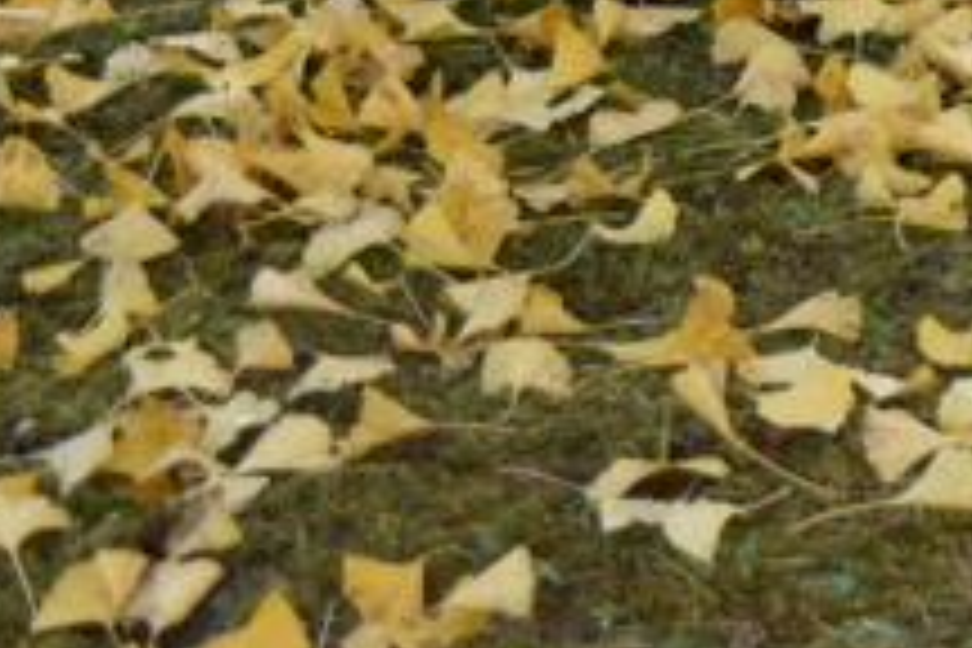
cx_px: 1624
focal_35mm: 285
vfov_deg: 4.8
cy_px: 106
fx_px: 7694
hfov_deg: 7.1
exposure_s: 1/160
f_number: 4.8
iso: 400
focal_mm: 60
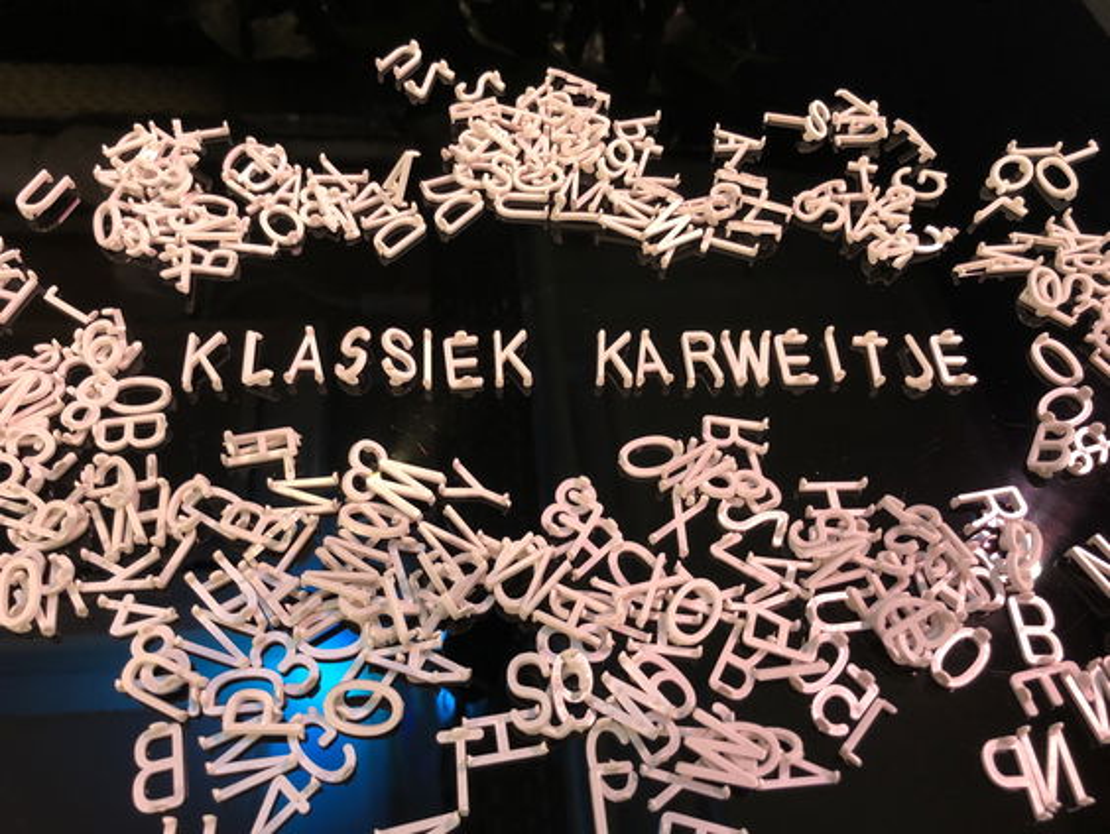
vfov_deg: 49.8
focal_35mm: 28
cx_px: 555
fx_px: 899
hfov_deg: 63.4
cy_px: 417
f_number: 1.8
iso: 64
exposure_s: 1/17
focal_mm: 4
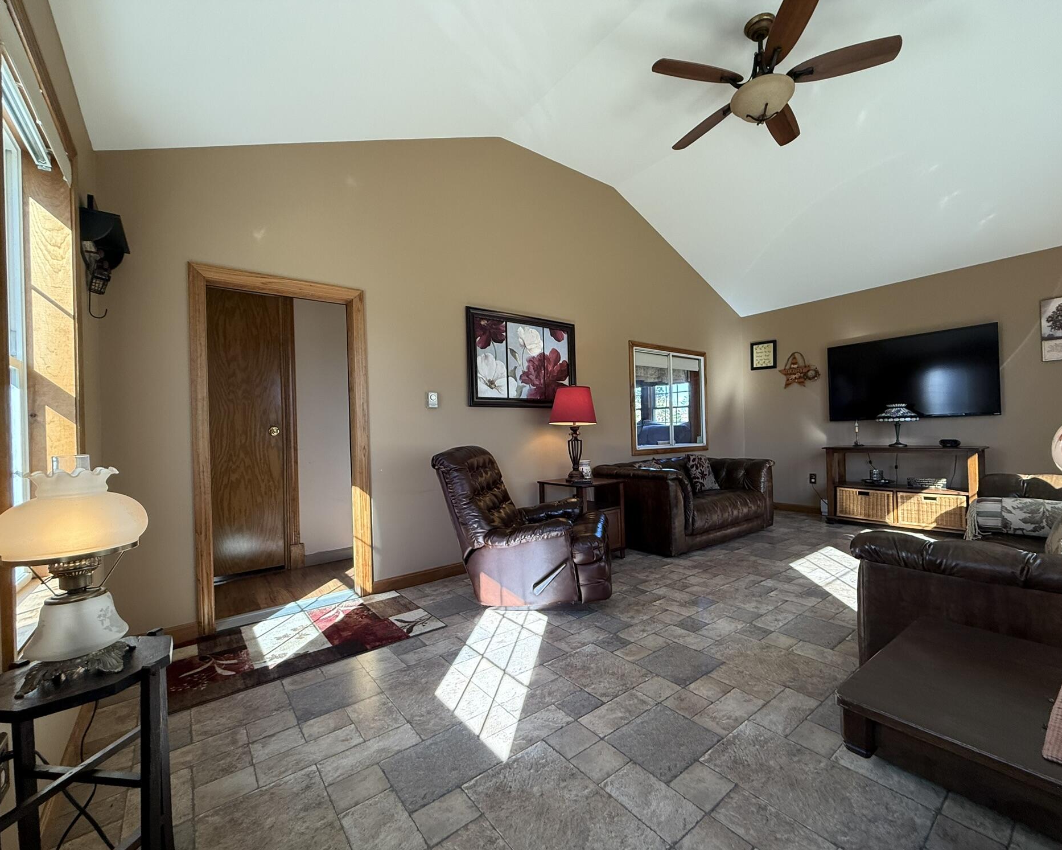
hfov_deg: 96.6
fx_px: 471
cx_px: 570
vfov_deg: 84.0
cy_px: 433
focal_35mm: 15
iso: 160
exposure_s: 1/120
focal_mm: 2.22
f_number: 2.2
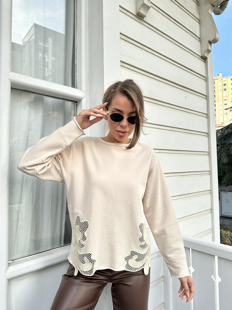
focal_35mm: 24
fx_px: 214
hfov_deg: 56.8
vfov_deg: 71.6
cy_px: 155
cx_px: 116
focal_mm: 6.86
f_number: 1.78
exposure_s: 1/903
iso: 80
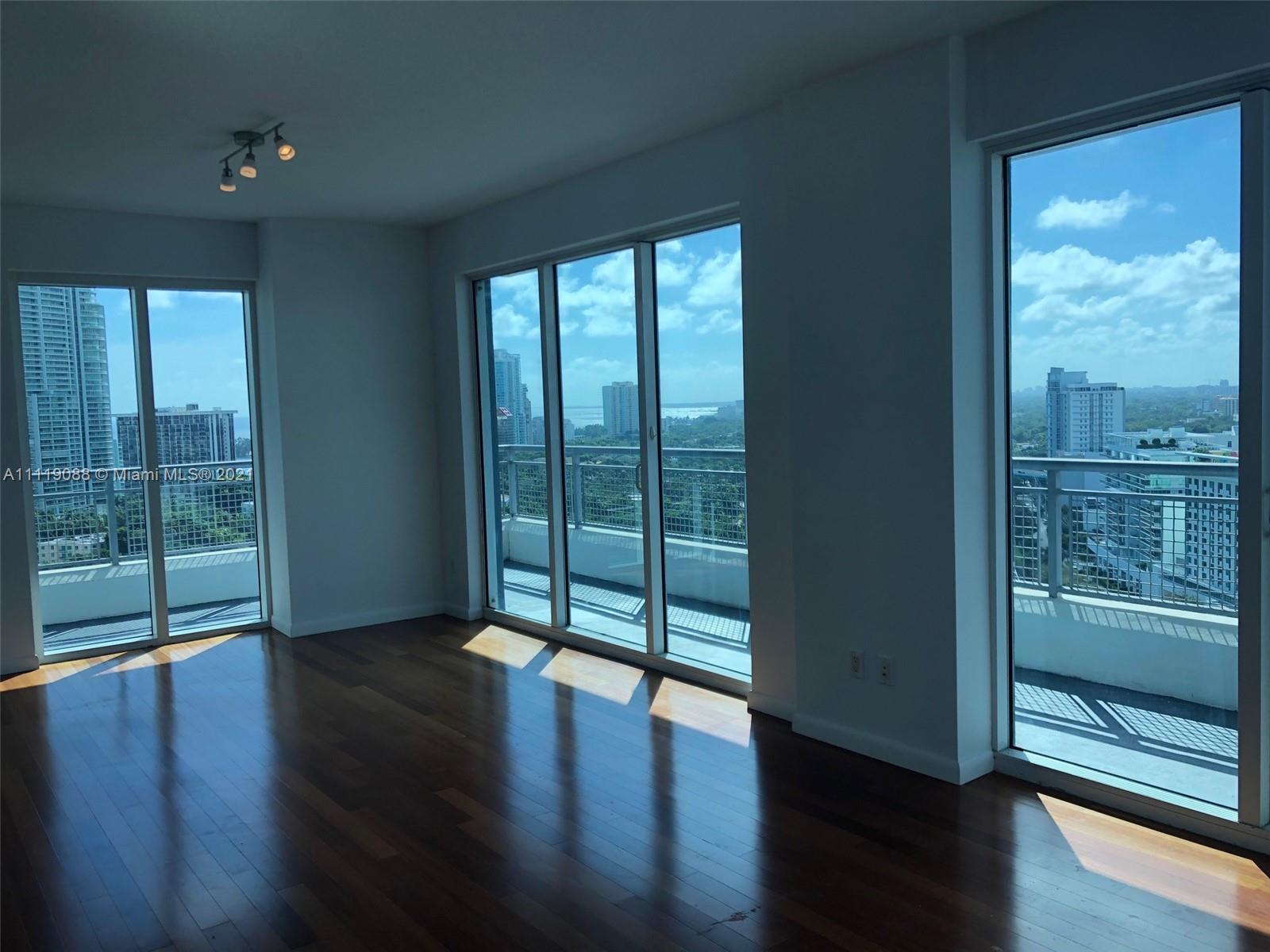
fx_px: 1027
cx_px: 635
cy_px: 476
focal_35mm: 28
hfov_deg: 63.4
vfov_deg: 49.7
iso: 20
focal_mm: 4
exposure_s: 1/1021
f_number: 1.8
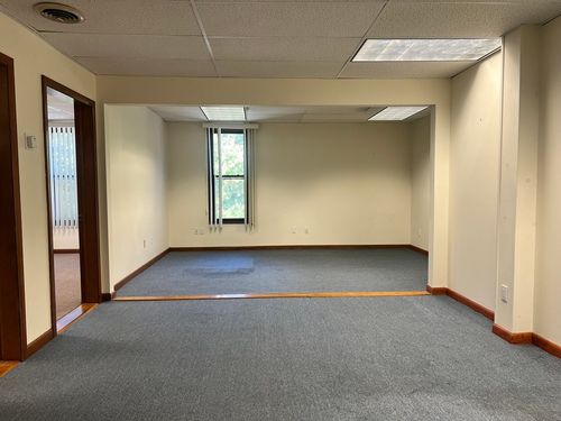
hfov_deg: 67.3
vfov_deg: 53.1
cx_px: 280
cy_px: 210
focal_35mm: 26
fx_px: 421
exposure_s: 1/120
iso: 80
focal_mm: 5.7
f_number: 1.5
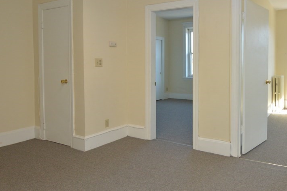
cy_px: 74
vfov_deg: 49.1
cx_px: 206
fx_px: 207
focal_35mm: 26
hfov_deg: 66.2
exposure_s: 1/125
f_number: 7.1
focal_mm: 12
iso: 800
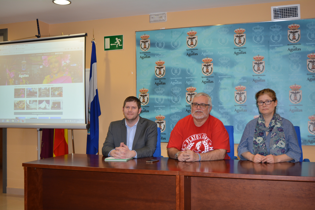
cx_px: 158
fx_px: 368
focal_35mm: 42
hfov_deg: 46.4
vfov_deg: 31.9
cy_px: 105
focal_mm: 28
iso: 400
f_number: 4.2
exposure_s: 1/60
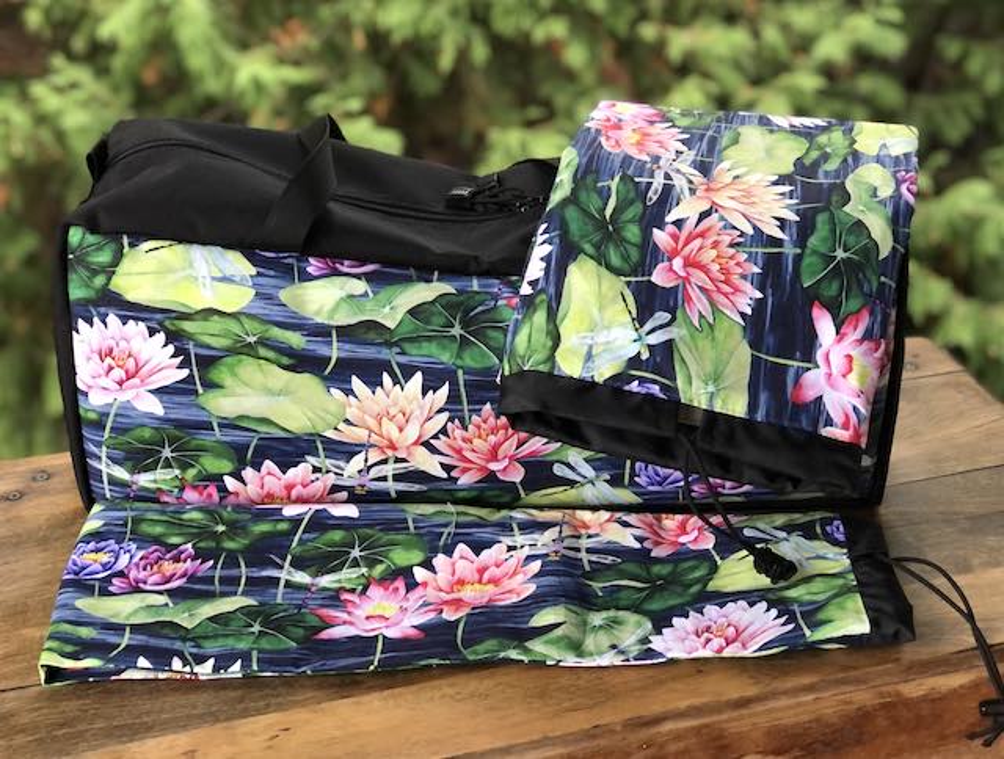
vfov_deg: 25.8
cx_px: 502
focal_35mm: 57
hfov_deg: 33.7
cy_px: 380
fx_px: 1658
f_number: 2.8
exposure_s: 1/30
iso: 250
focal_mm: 6.6
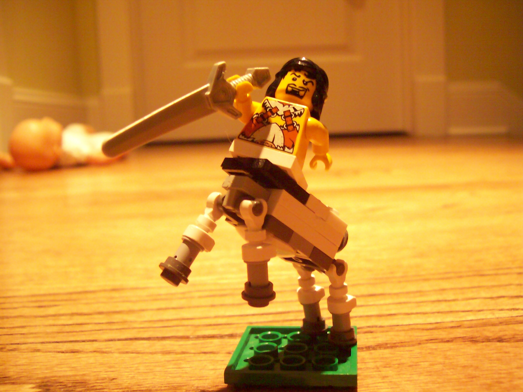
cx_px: 262
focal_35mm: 36
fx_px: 544
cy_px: 196
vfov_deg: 39.6
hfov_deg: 51.4
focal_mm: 6
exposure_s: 1/7.77
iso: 140
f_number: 2.7
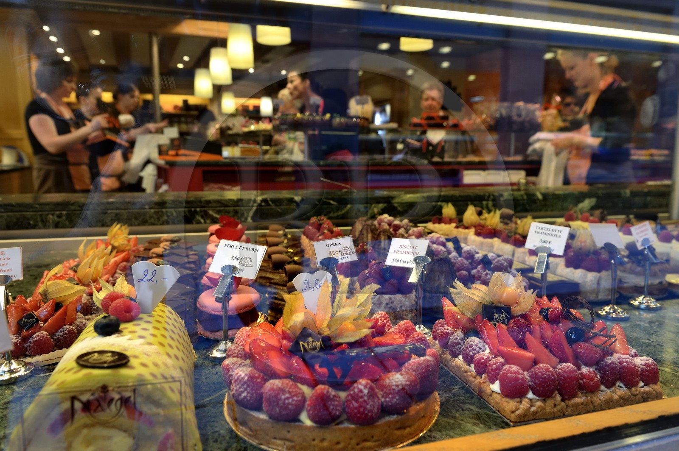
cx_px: 340
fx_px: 452
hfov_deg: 73.8
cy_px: 226
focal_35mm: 24
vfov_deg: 53.1
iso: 800
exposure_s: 1/60
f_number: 6.3
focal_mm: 24
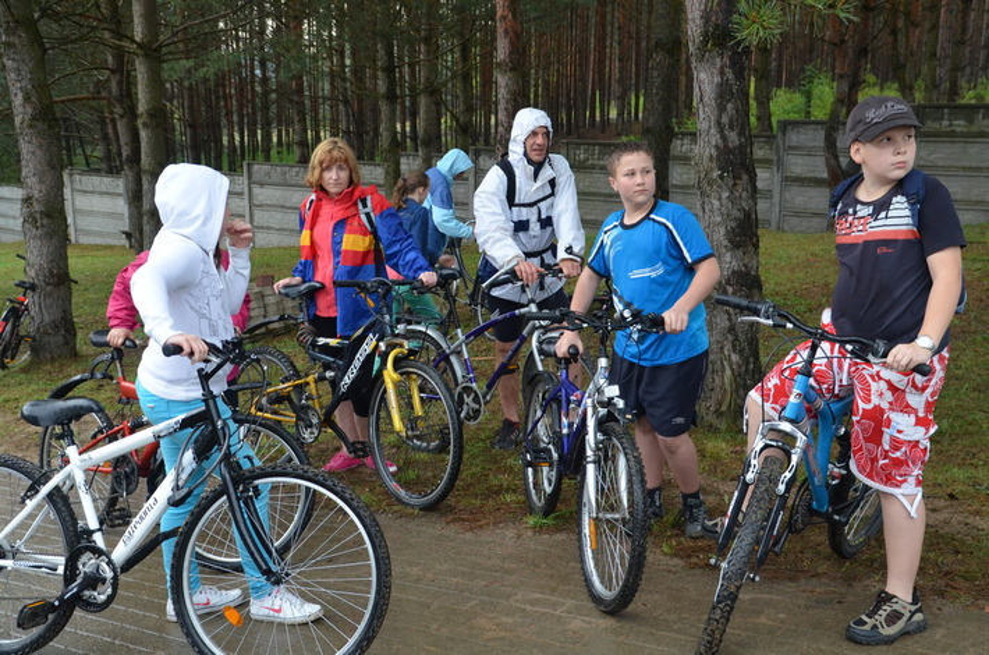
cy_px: 328
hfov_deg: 49.6
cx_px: 494
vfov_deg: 34.1
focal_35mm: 39
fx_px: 1069
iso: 1600
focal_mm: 26
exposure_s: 1/125
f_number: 5.6
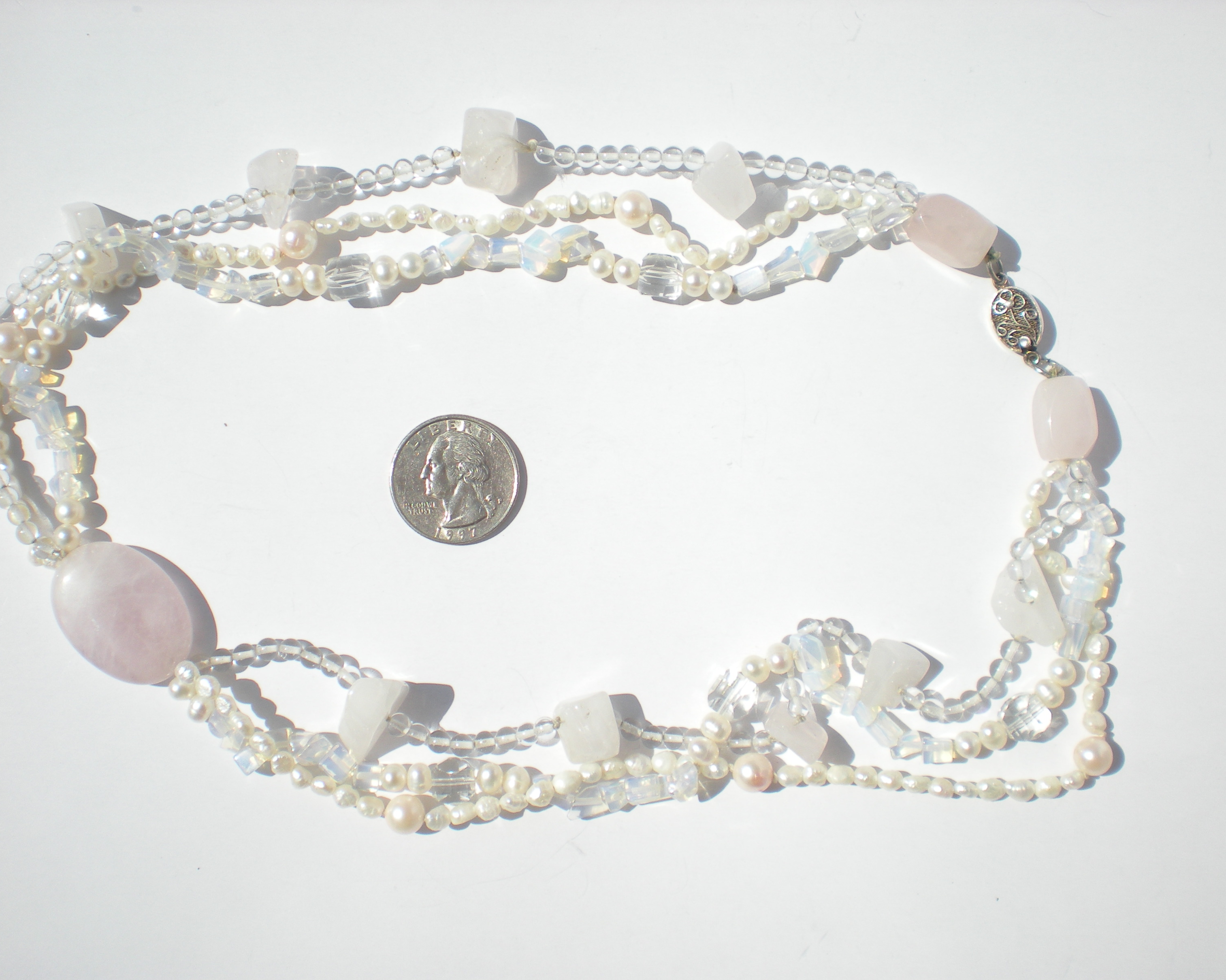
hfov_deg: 45.8
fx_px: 1451
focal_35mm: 40
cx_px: 597
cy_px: 495
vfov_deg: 37.3
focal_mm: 6.3
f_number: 4.6
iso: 64
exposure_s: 1/1000
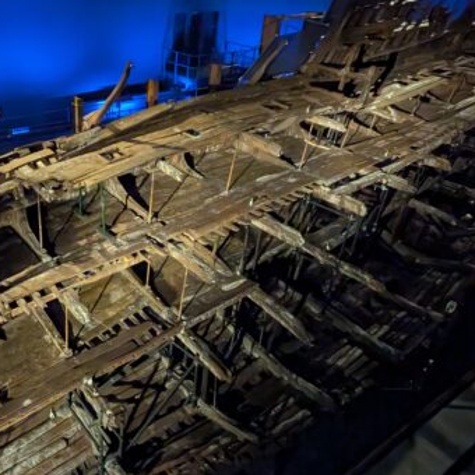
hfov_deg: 56.2
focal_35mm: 27
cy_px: 229
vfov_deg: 59.1
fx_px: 419
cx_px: 119
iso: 2764
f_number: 2.2
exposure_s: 1/14.9
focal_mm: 1.95
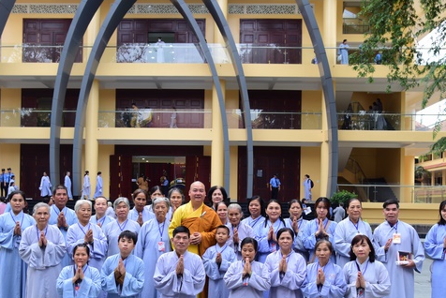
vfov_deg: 32.4
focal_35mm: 41
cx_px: 205
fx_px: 508
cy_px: 198
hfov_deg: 47.3
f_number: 5.6
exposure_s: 1/125
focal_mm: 30
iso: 400
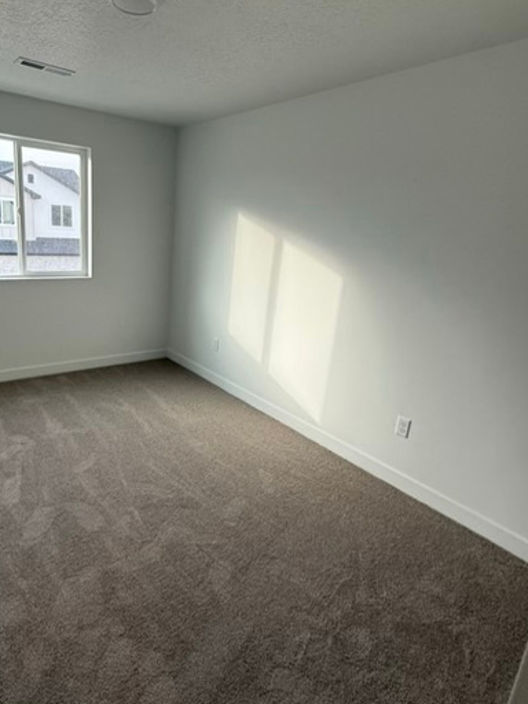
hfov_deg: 62.7
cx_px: 204
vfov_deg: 78.9
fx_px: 427
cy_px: 337
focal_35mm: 21
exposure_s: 1/134
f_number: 2.2
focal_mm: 2.22
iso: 64
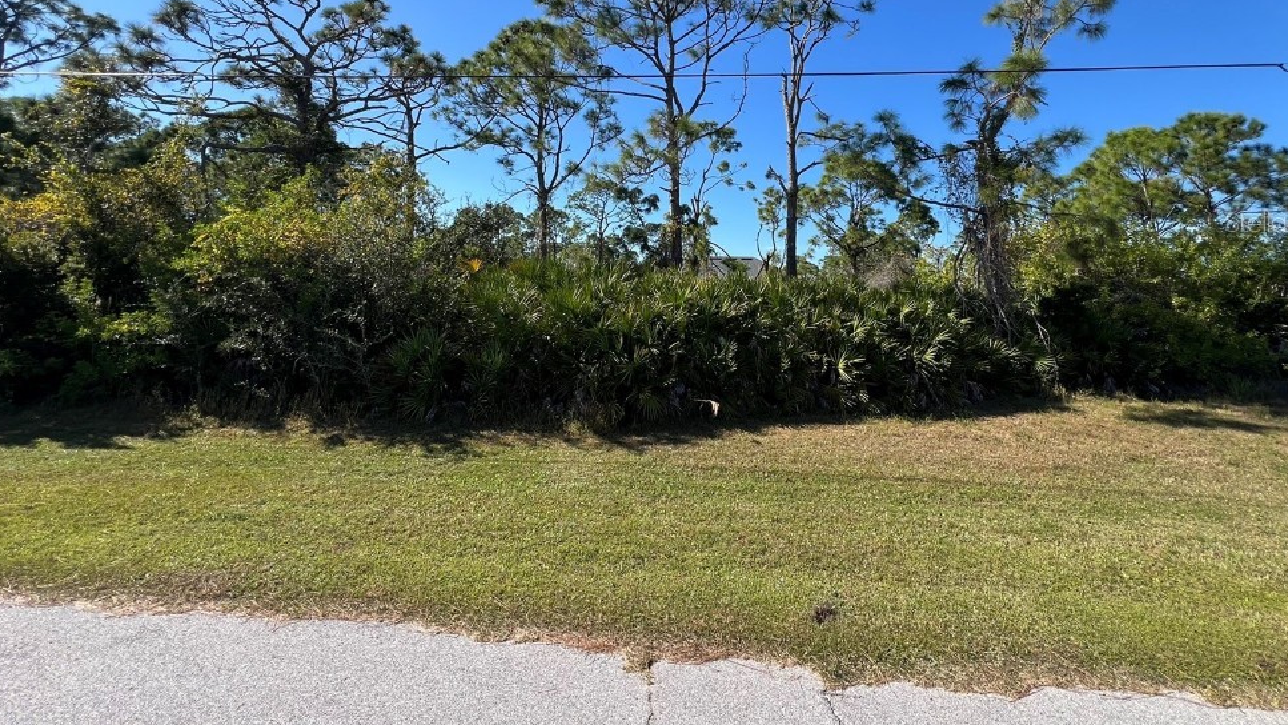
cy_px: 221
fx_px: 512
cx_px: 669
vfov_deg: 67.8
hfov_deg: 102.9
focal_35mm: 15
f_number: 1.8
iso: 32
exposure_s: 1/986
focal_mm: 1.57
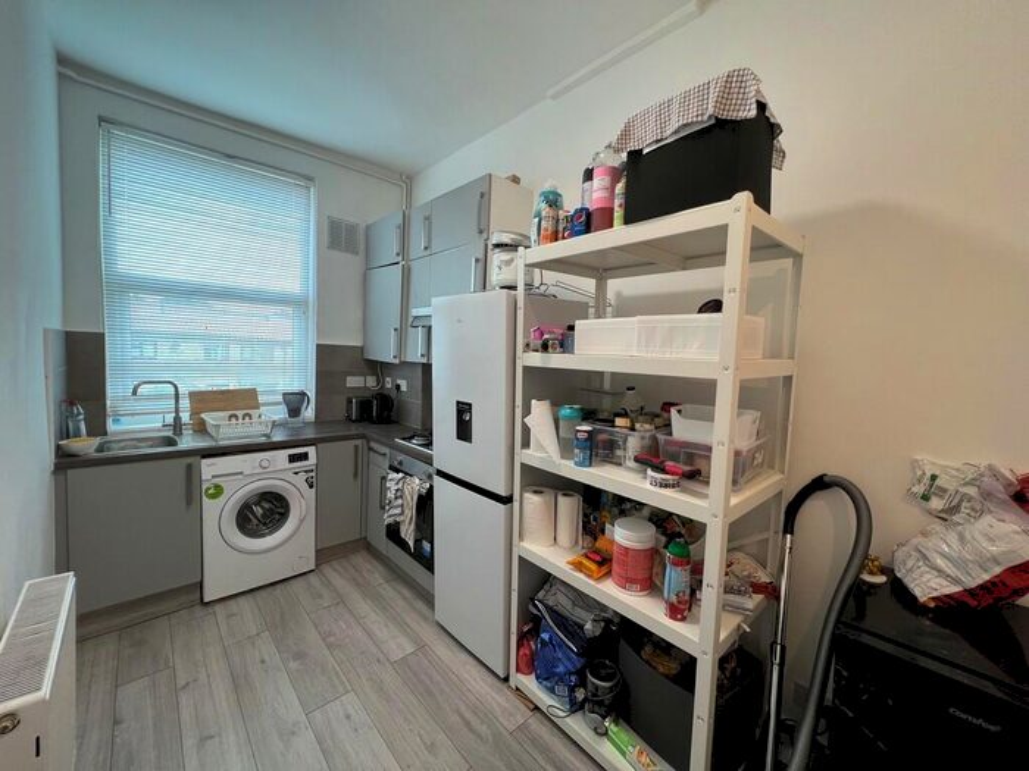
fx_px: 386
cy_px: 386
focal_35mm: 13
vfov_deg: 89.9
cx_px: 514
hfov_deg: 106.2
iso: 100
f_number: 1.8
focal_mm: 1.57
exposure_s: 1/100
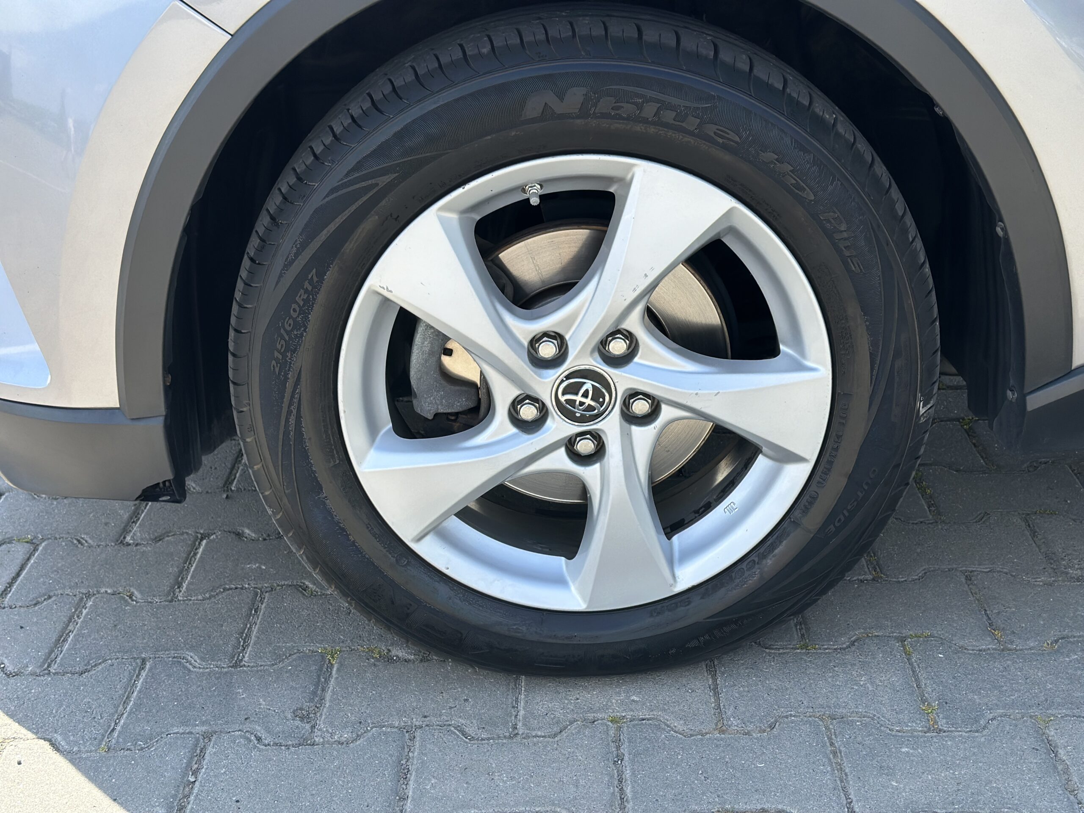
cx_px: 542
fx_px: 1503
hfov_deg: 39.7
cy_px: 406
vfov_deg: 30.3
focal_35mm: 48
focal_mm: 6.86
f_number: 1.78
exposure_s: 1/1639
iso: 80
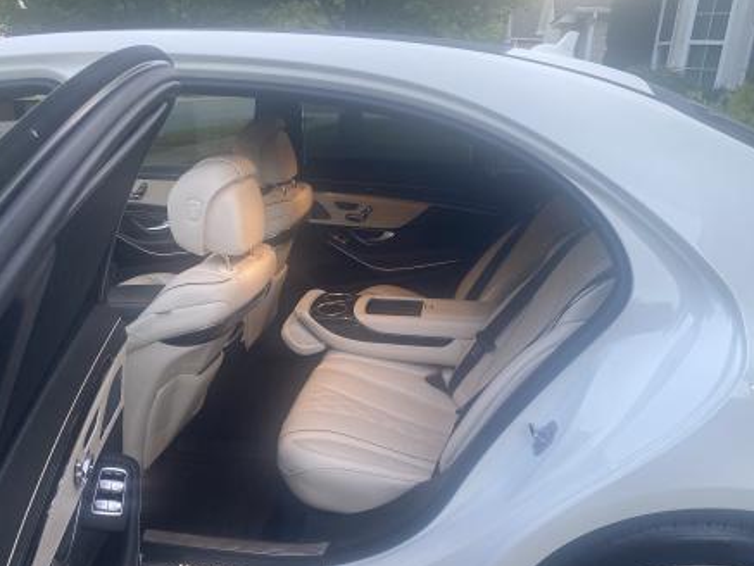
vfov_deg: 46.7
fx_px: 654
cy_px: 321
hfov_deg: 59.9
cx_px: 366
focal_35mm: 30
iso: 125
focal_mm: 4.25
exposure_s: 1/110
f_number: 1.8
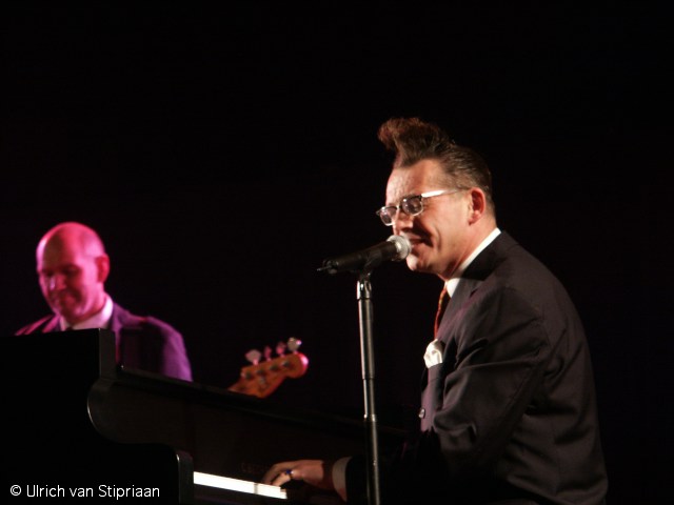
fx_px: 3875
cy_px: 252
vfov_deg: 7.5
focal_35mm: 199
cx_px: 337
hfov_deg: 9.9
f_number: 3.5
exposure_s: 1/30
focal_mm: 50.48
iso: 200
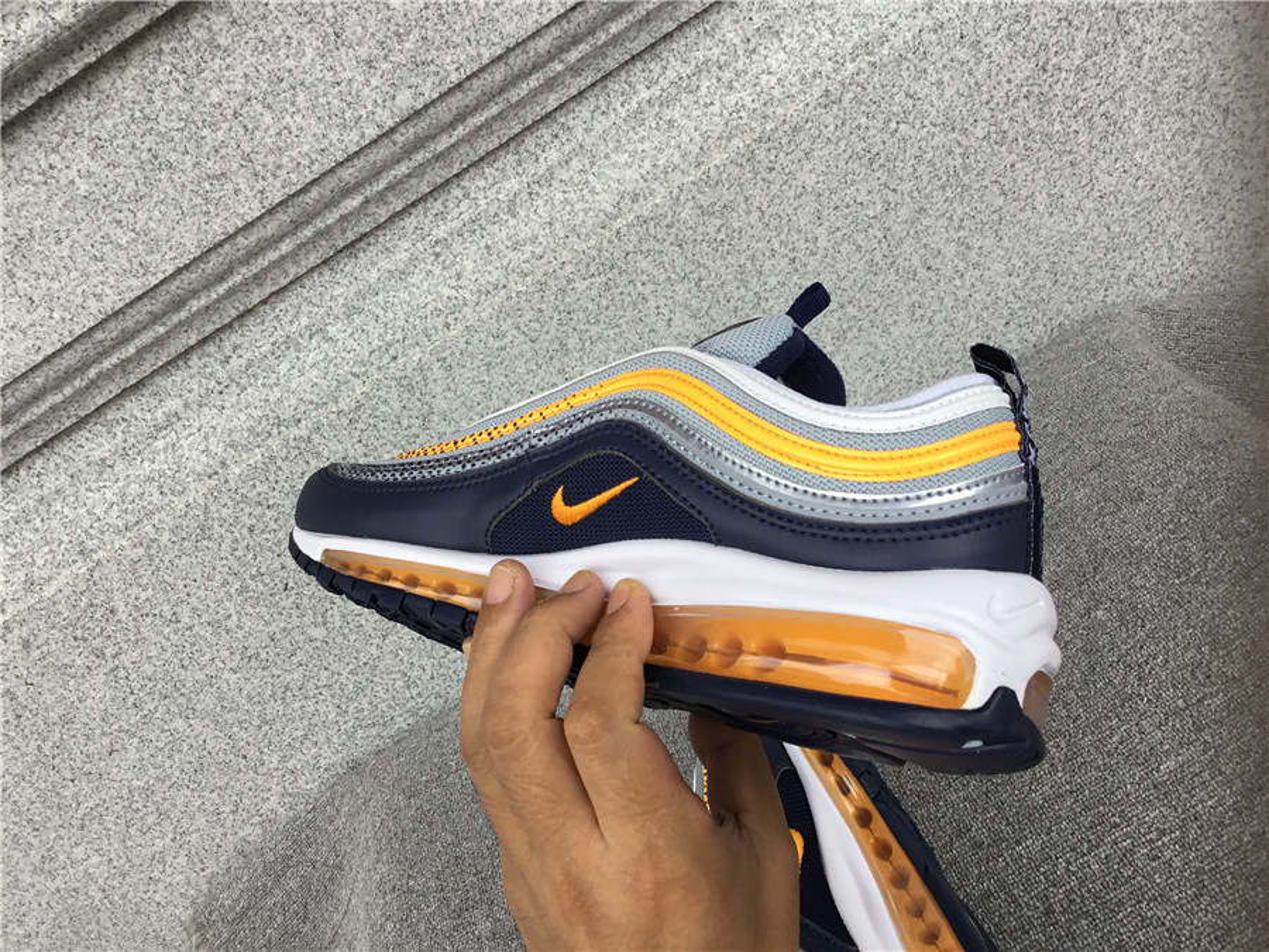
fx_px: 1136
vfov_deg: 45.4
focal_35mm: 31
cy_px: 476
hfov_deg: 58.4
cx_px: 634
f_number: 2.4
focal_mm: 3.3
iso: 32
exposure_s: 1/100
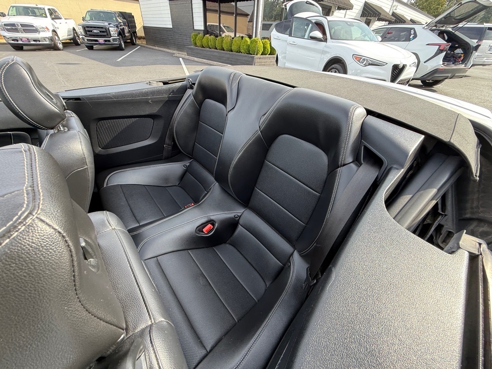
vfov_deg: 85.7
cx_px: 246
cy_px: 184
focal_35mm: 14
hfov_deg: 102.1
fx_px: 199
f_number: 2.2
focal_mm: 2.22
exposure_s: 1/117
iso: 64
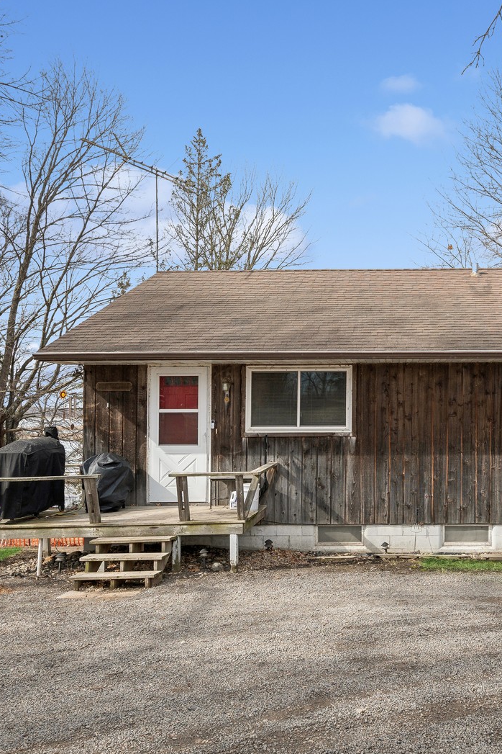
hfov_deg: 42.7
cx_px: 372
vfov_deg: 62.3
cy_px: 380
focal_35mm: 30
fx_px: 622
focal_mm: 19.5
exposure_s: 1/400
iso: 200
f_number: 8
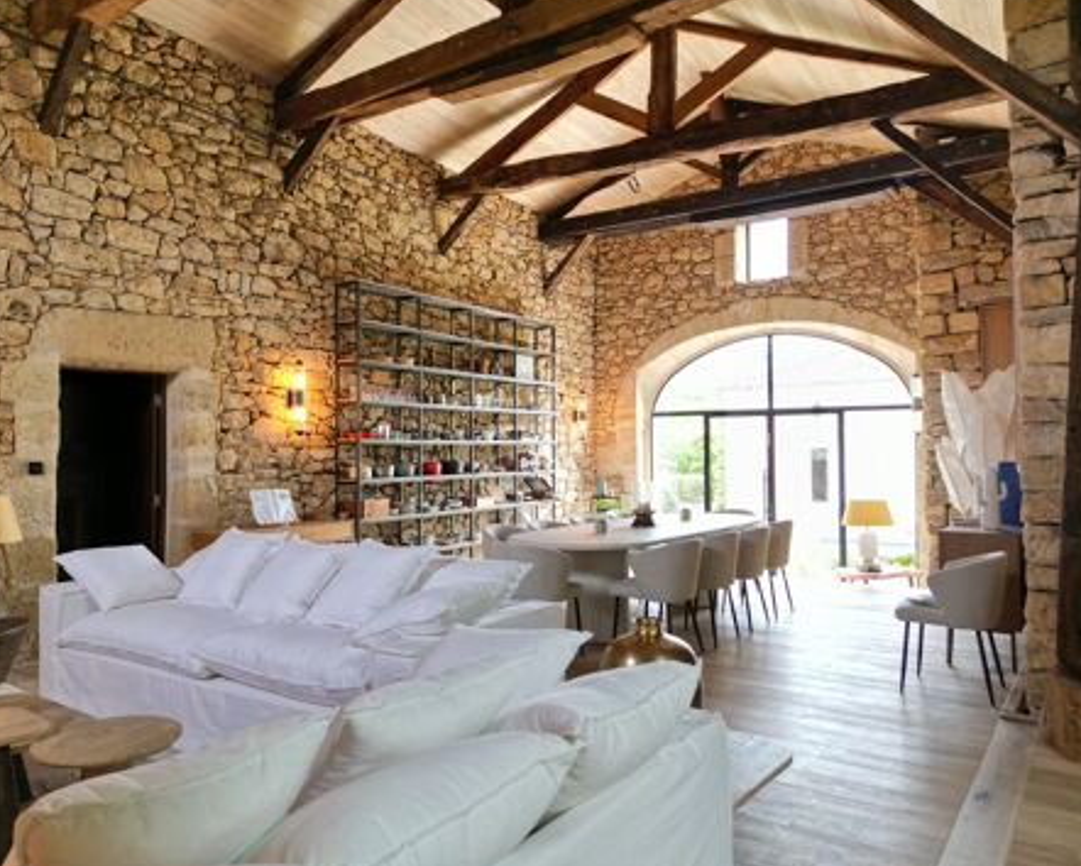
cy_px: 433
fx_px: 832
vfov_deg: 55.0
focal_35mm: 26
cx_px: 532
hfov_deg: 66.0
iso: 110
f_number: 1.7
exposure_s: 1/50
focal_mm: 6.72
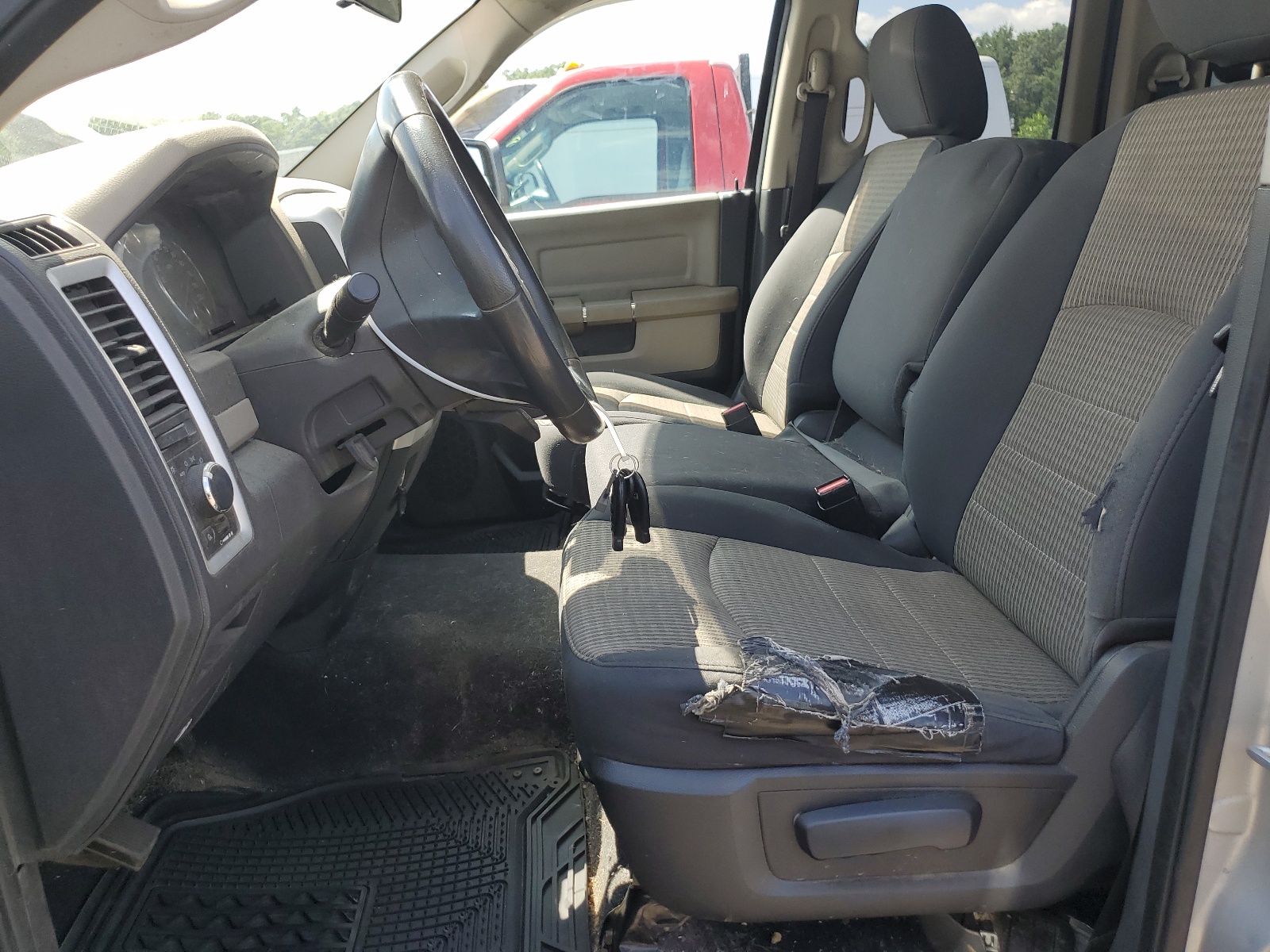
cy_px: 476
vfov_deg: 53.1
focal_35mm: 26
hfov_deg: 67.3
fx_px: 954
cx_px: 635
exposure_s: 1/455
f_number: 1.5
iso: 50
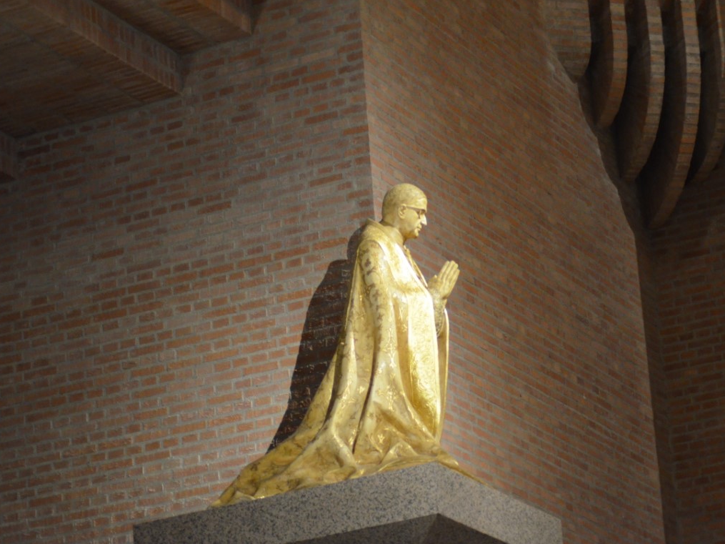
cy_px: 270
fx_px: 3099
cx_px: 404
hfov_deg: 13.3
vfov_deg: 10.0
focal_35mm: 148
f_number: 4
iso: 3200
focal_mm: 90
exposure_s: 1/50
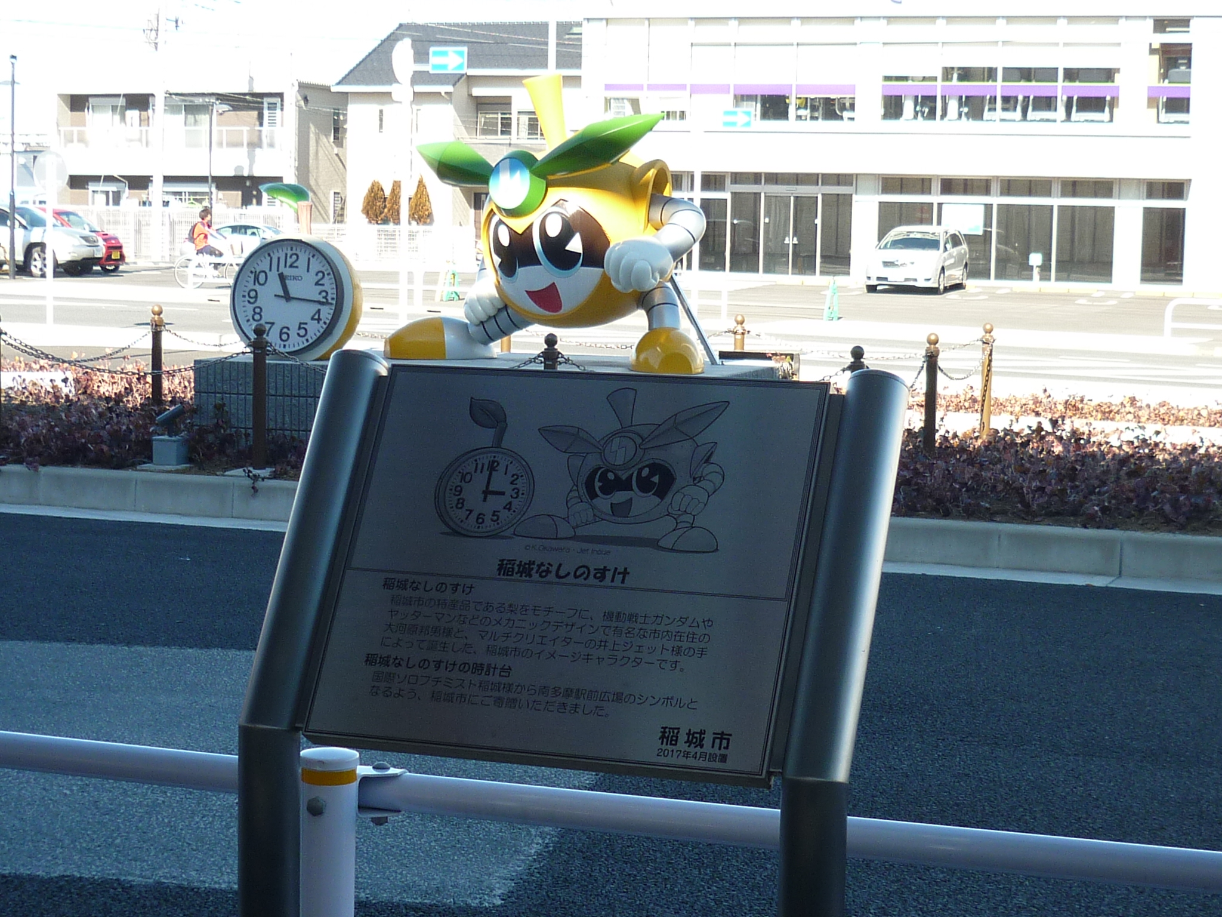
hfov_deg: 28.2
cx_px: 611
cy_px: 458
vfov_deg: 21.3
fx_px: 2436
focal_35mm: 69
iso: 80
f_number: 3
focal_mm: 6.4
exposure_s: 1/320
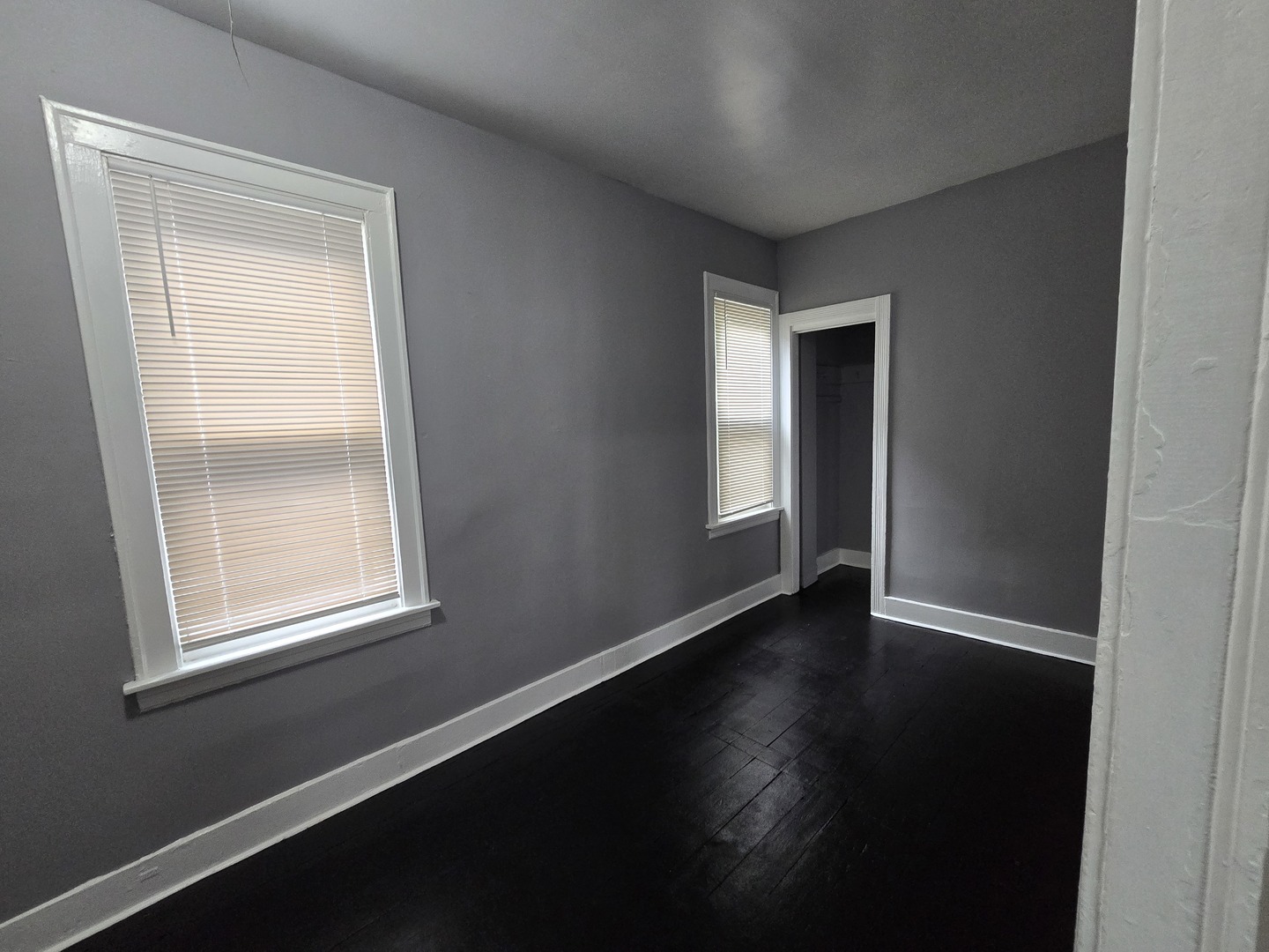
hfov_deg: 106.2
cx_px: 634
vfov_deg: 89.9
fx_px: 477
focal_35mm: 13
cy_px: 476
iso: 400
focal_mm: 2.2
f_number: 2.2
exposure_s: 1/60
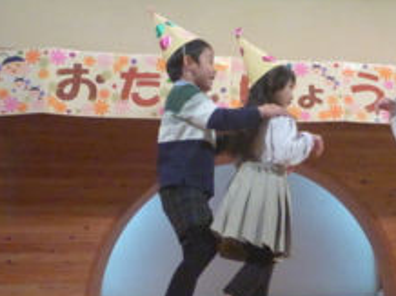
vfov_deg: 32.1
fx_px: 514
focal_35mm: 45
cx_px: 285
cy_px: 163
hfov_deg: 41.2
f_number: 3.3
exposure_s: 1/200
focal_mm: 4.9
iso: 1600
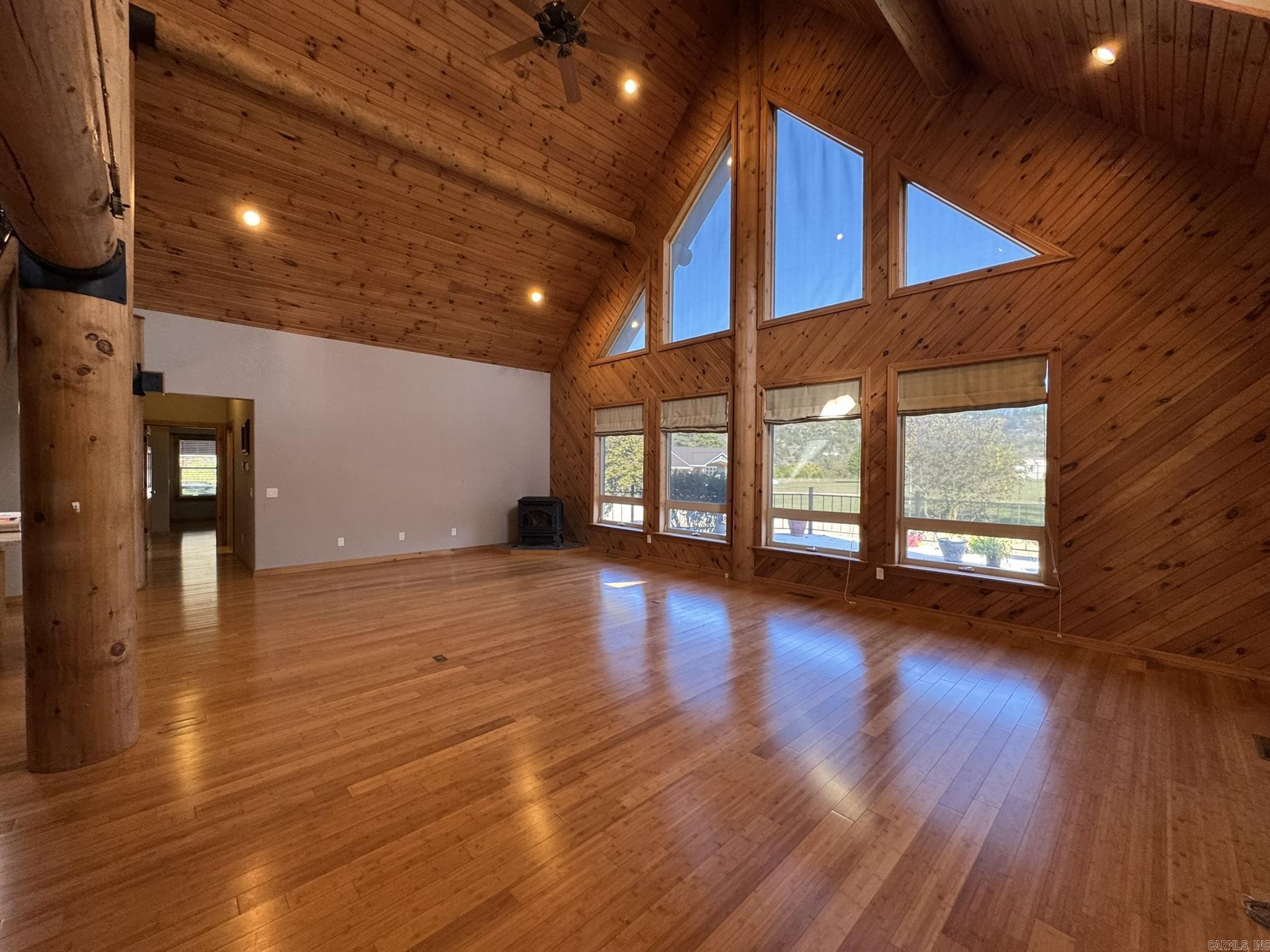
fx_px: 514
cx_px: 635
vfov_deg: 85.7
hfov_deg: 102.1
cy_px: 476
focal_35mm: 14
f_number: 2.2
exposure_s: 1/120
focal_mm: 2.22
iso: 200
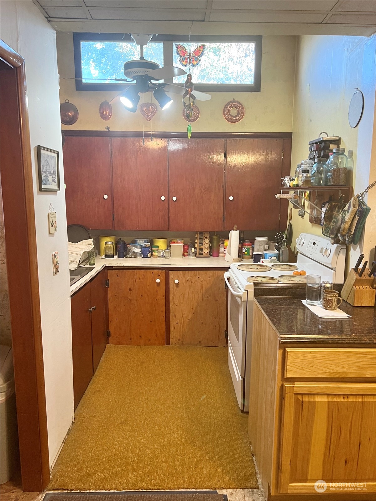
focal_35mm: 26
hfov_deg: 53.1
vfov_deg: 67.3
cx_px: 188
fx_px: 377
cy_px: 250
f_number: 1.5
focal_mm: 5.7
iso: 160
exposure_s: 1/60
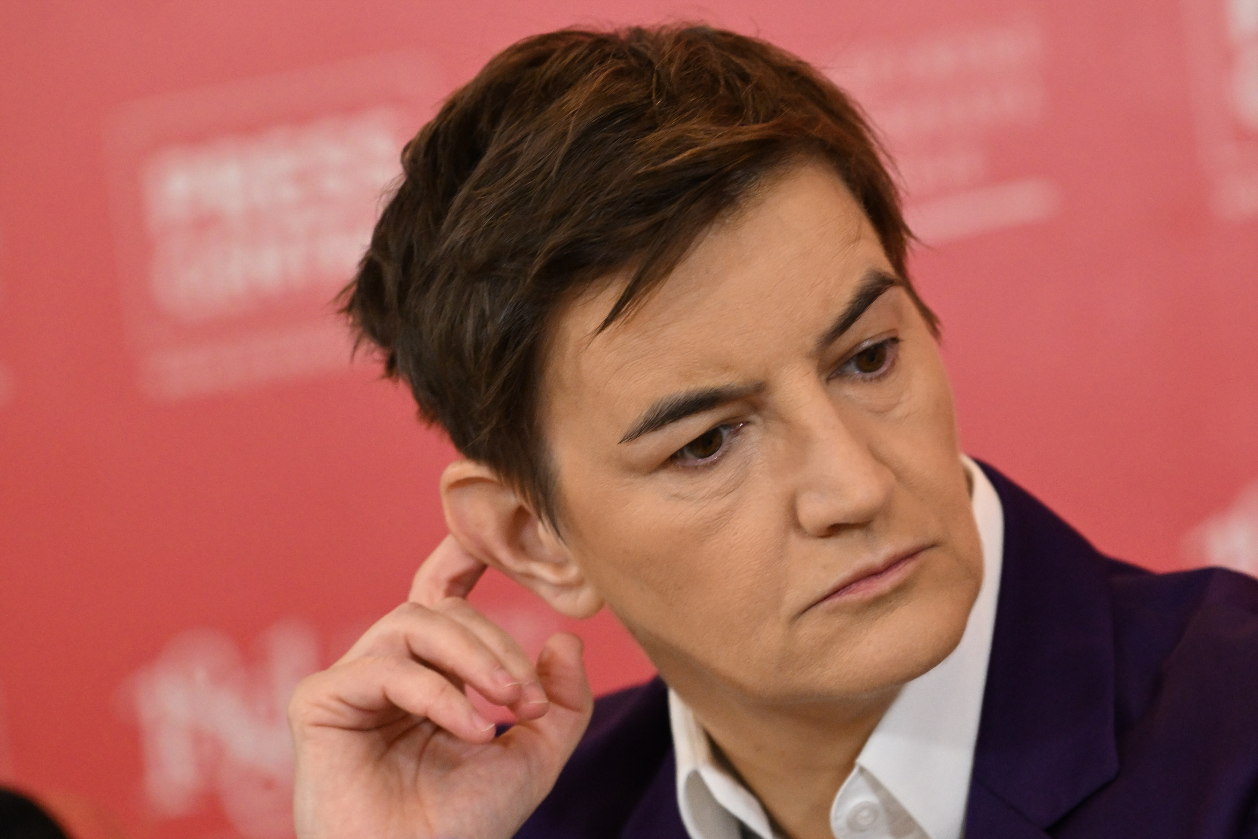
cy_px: 420
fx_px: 10483
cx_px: 629
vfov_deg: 4.6
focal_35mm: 300
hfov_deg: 6.9
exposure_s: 1/250
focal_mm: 200
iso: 3200
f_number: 4
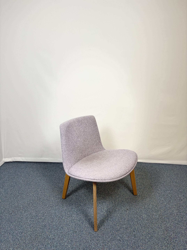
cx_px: 94
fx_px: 187
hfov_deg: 53.1
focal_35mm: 26
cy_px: 125
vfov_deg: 67.3
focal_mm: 5.96
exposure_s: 1/91
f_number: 1.6
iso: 125
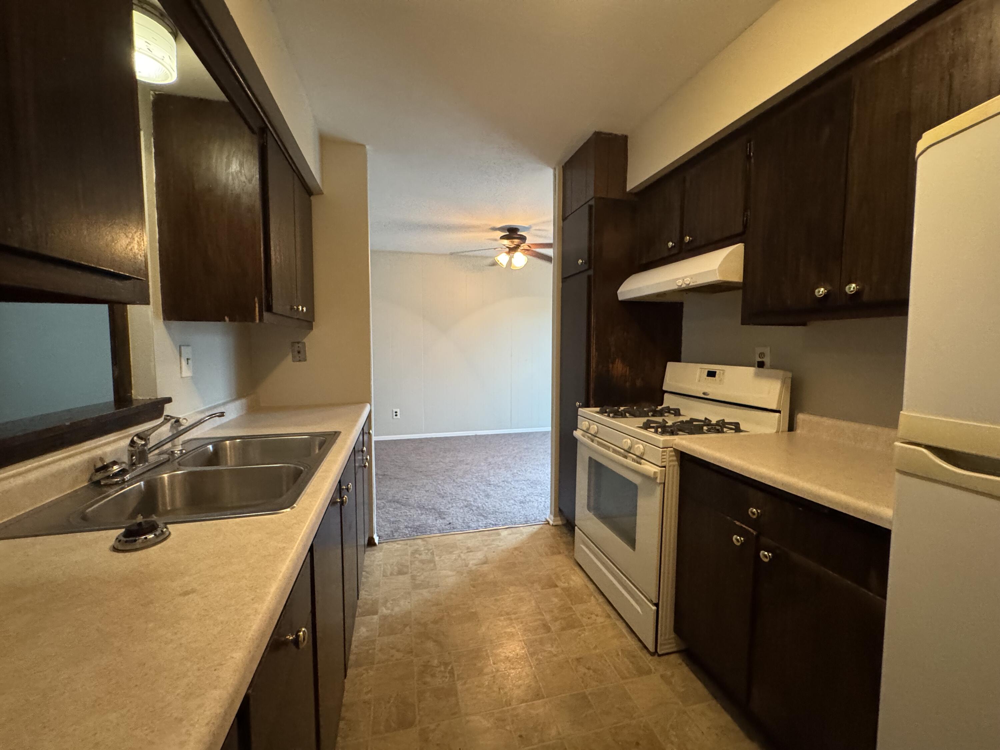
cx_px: 500
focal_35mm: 14
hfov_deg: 102.1
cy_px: 375
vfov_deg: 85.7
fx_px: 404
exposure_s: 1/60
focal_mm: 2.22
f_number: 2.2
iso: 800
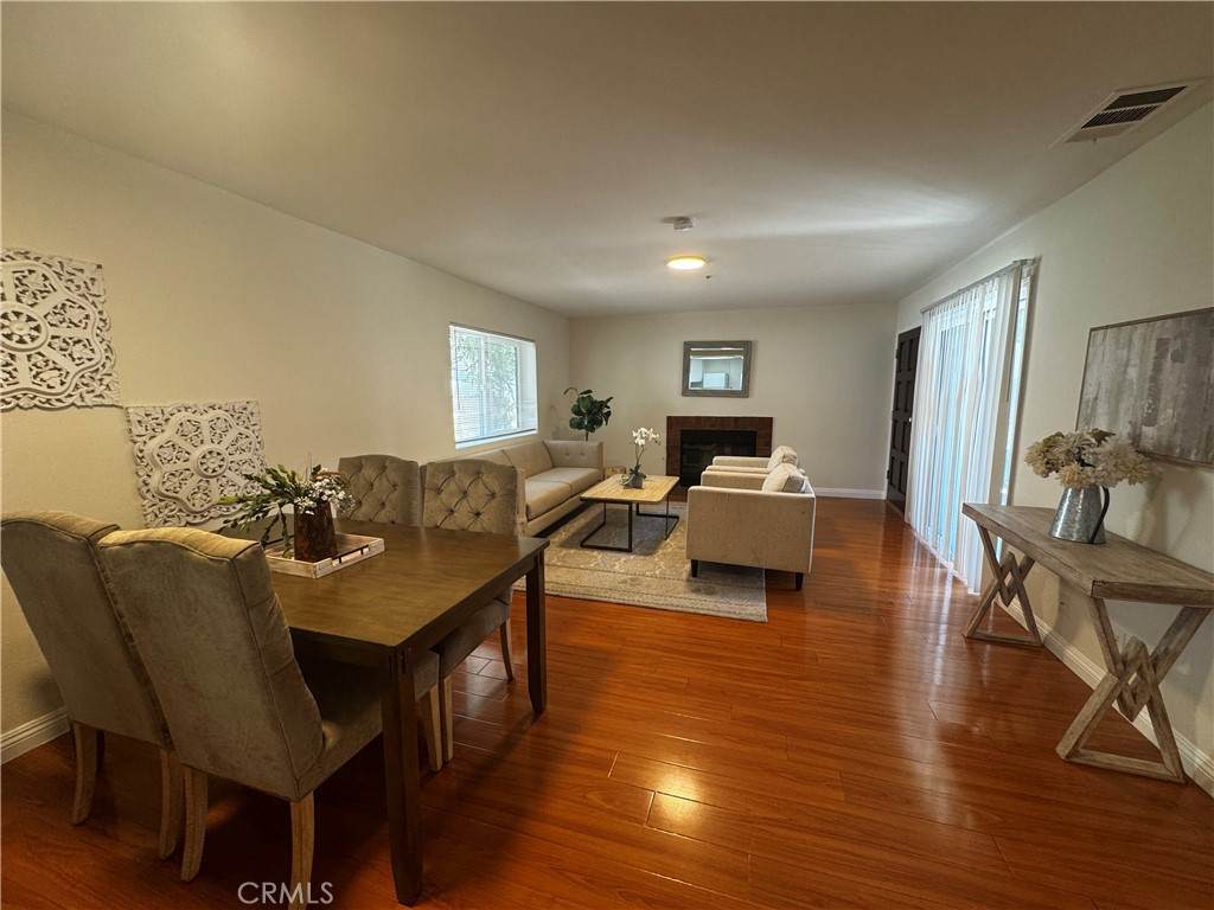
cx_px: 607
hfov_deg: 102.1
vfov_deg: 85.7
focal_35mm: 14
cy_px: 455
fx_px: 491
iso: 160
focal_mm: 2.22
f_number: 2.2
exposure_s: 1/60
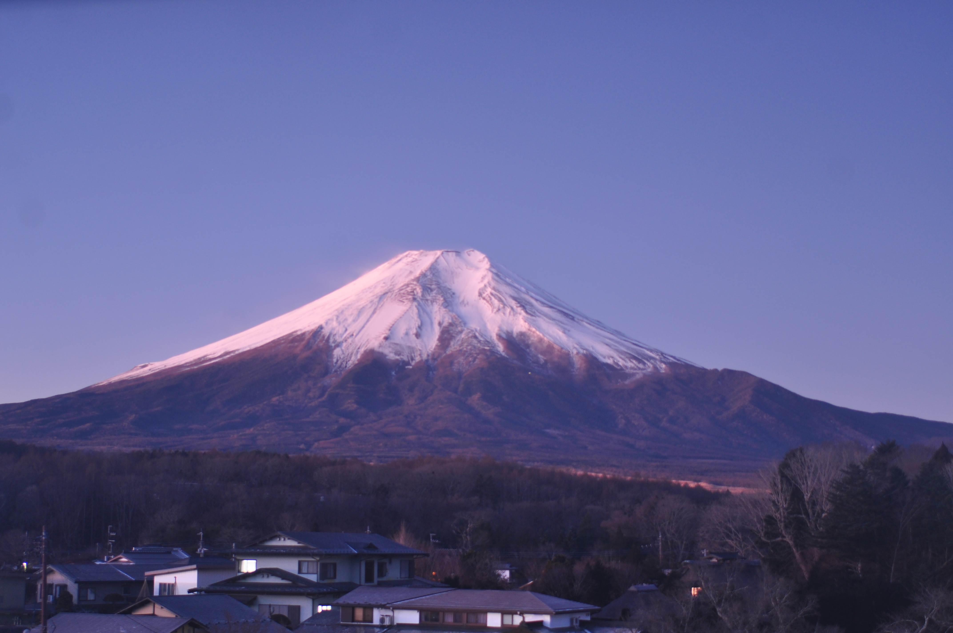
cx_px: 476
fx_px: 1428
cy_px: 316
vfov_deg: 25.0
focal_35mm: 54
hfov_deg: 36.9
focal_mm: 36
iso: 200
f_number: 3.8
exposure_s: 10
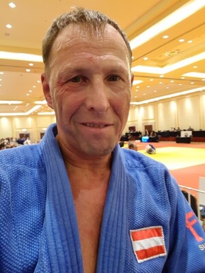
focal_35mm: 25
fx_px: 197
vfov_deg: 69.4
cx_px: 102
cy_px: 136
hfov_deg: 54.9
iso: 250
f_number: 1.7
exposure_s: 1/24
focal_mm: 2.95
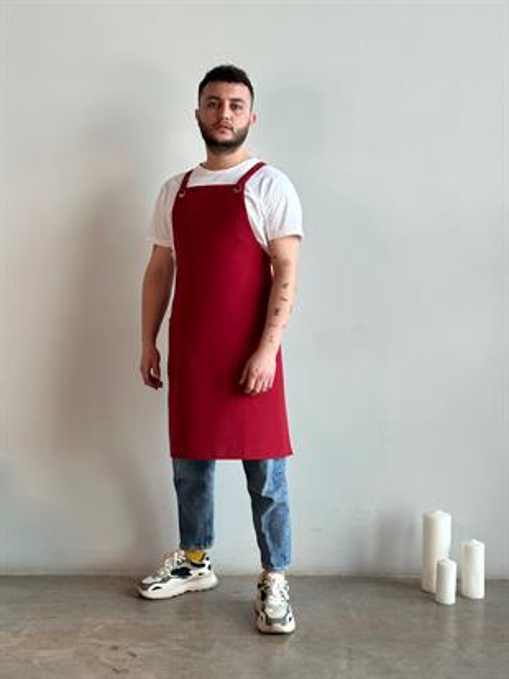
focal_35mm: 48
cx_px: 254
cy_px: 340
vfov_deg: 39.6
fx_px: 941
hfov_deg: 30.3
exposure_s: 1/100
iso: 64
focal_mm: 6.86
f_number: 1.78
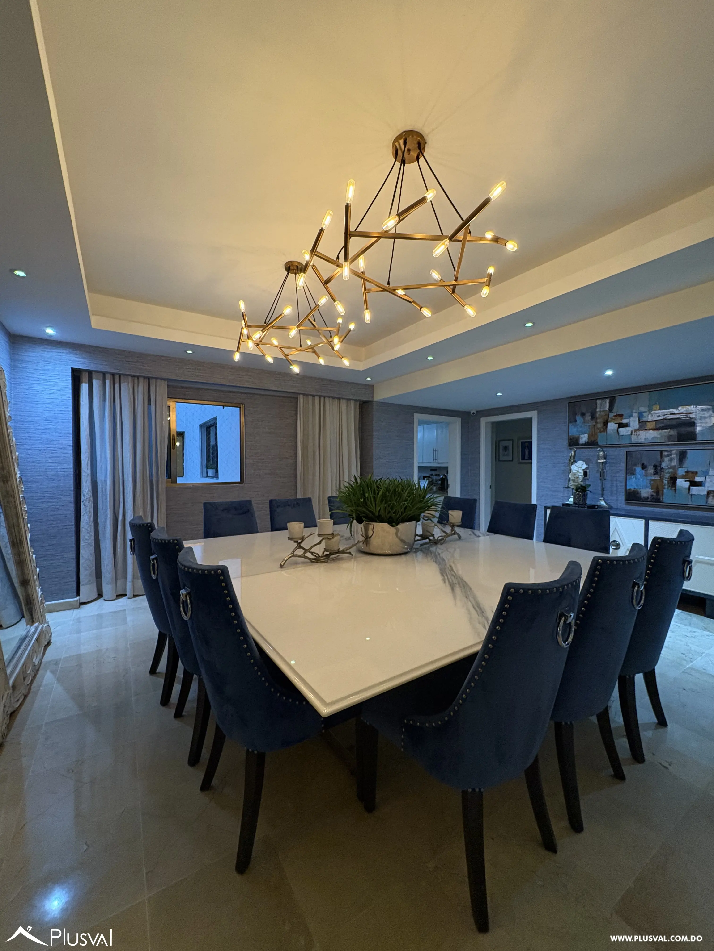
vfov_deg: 102.1
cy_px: 476
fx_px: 385
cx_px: 357
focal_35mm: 14
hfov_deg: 85.7
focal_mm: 2.22
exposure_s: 1/60
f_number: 2.2
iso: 400
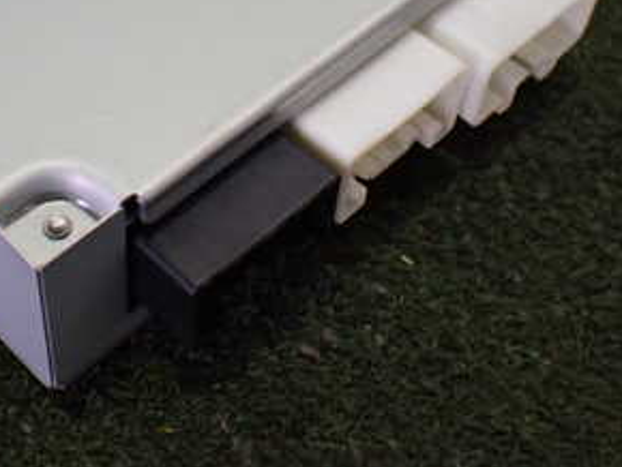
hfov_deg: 30.8
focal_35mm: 62
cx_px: 174
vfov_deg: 23.0
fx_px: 1115
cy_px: 41
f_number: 2.3
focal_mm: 5.4
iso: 640
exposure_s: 1/125
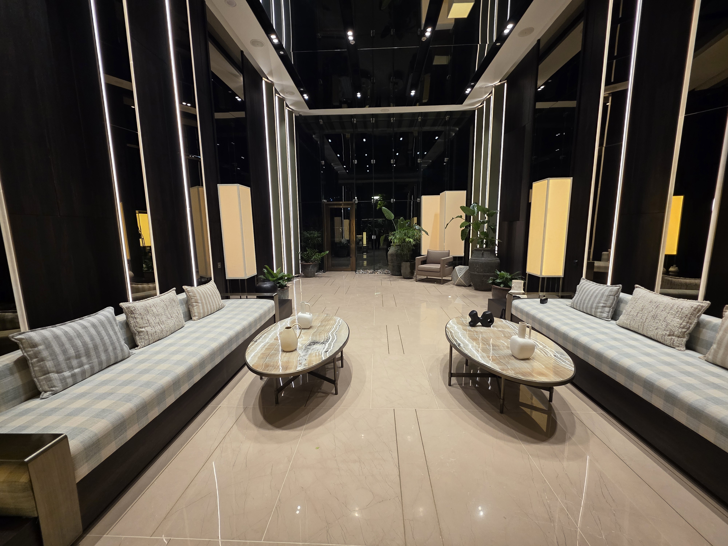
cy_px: 273
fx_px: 273
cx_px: 364
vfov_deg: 89.9
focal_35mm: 13
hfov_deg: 106.2
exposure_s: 1/100
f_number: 1.9
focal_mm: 2.2
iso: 160
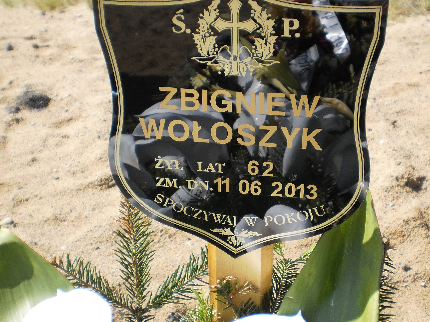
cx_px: 233
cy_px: 127
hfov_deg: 41.2
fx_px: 571
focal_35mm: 46
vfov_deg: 31.4
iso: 100
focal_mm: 6.3
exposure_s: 1/640
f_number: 3.1
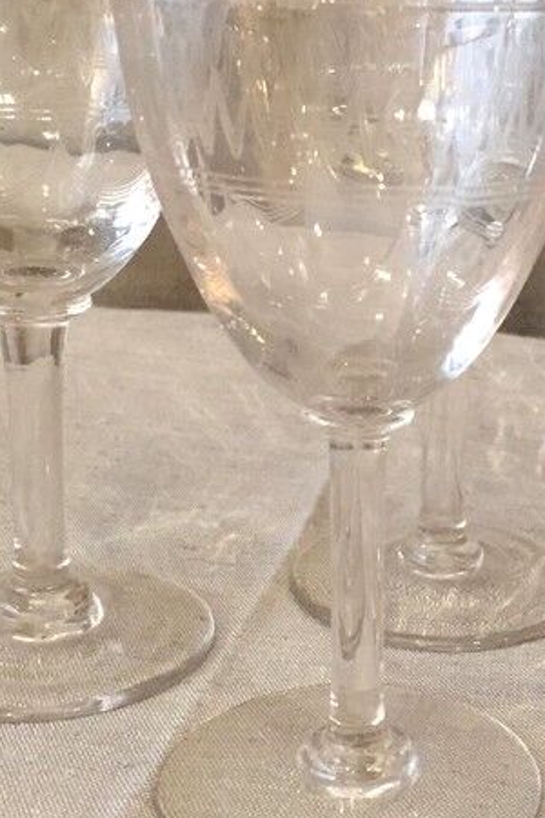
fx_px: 1521
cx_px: 471
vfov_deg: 30.1
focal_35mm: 67
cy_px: 409
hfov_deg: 20.0
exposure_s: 1/33
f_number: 2.2
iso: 320
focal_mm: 4.15
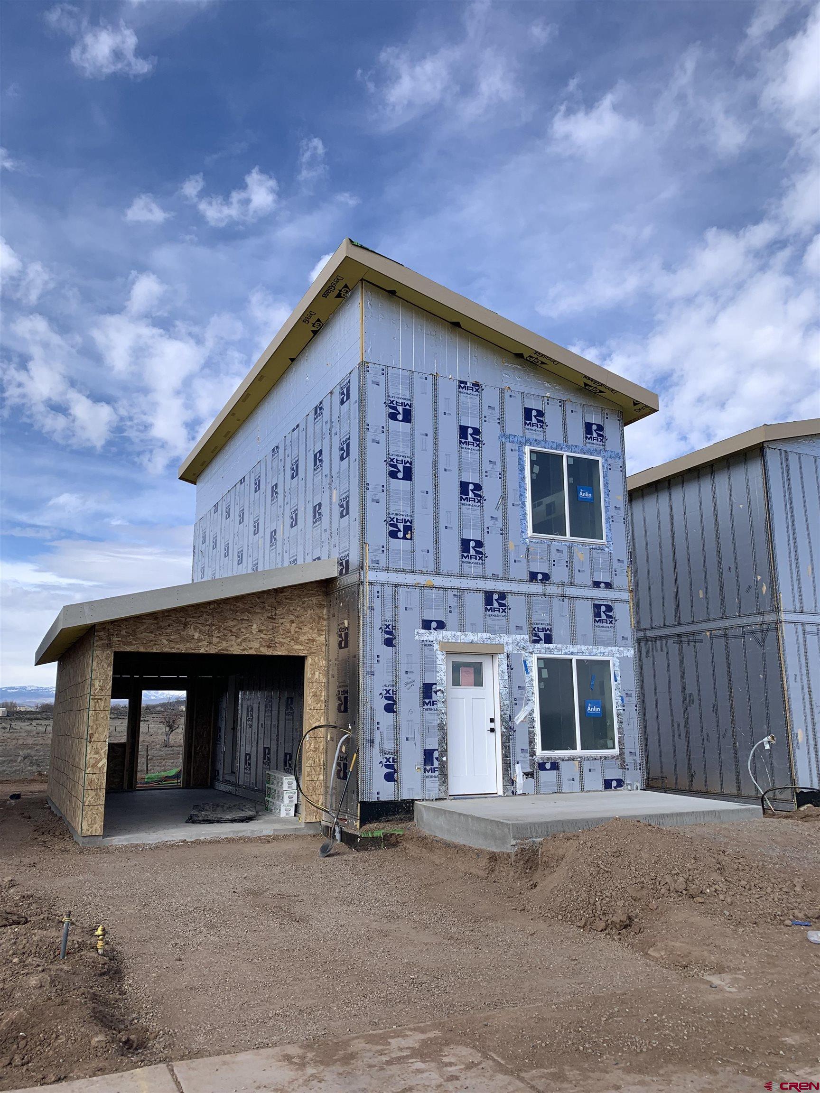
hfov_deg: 53.1
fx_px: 821
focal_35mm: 26
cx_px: 410
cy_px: 546
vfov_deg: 67.3
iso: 25
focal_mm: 4.25
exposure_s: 1/1953
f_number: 1.8
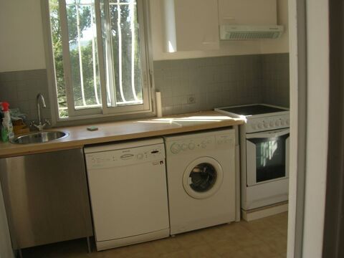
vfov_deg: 41.8
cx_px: 172
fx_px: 338
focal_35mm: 34
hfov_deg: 54.0
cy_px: 129
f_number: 4.9
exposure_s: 1/39.3
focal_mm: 5.7
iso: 50
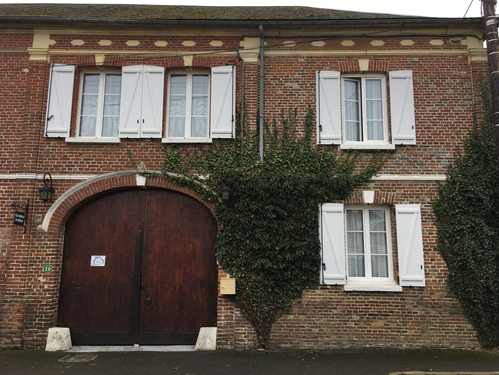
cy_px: 188
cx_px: 250
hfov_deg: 61.7
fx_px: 418
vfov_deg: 48.2
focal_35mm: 29
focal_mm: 4.15
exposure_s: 1/371
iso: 25
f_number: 2.2
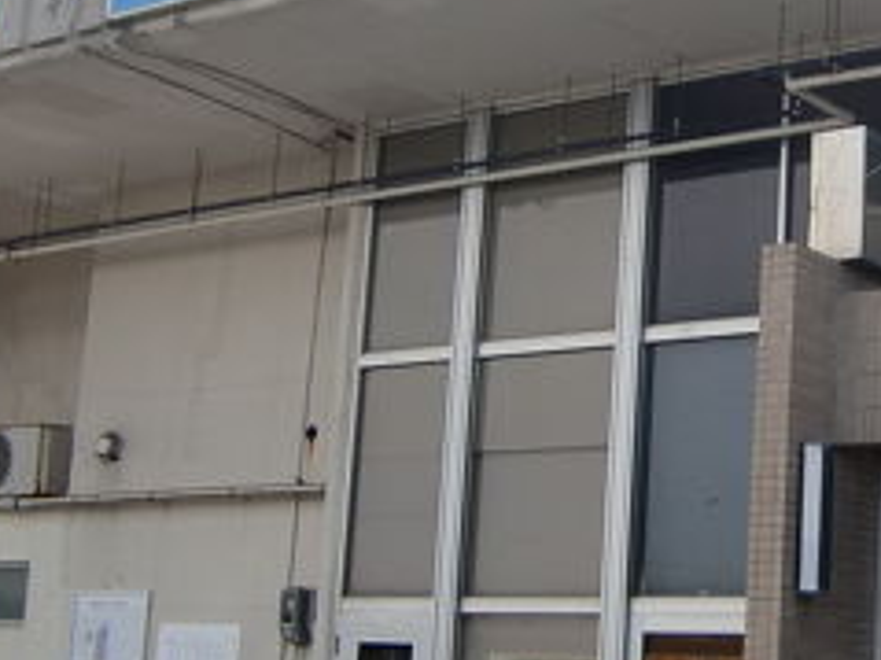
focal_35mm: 76
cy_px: 308
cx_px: 855
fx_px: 1933
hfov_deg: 24.6
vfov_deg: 19.4
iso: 64
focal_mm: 4.9
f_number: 2.6
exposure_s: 1/800
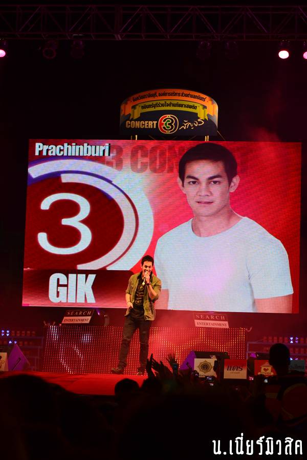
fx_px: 1266
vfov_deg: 20.6
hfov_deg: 13.8
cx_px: 154
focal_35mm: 99
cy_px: 230
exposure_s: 1/60
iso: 400
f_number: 8
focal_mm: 66
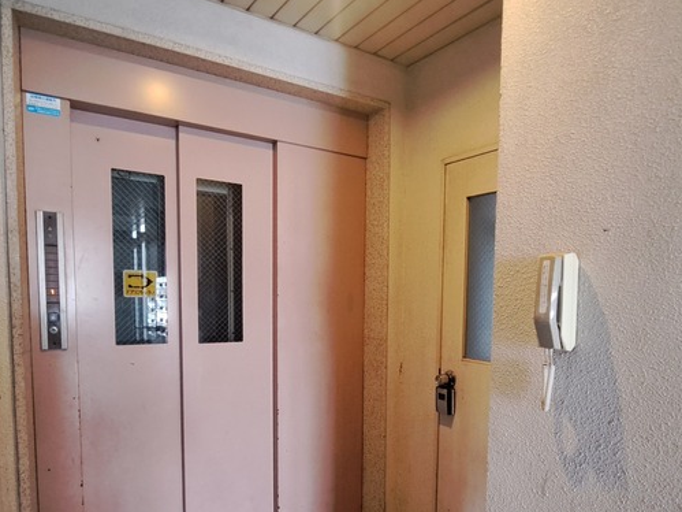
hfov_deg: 69.1
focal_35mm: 25
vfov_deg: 53.8
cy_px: 340
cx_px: 384
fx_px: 492
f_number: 2.2
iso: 320
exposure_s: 1/25
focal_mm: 1.74
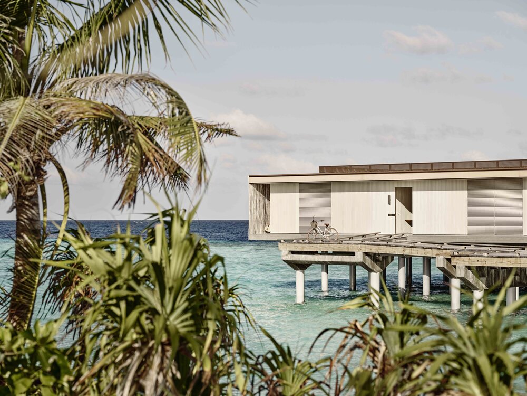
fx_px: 1325
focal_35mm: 87
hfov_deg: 22.5
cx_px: 264
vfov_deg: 17.0
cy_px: 198
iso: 100
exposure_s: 1/640
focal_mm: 110
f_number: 6.4
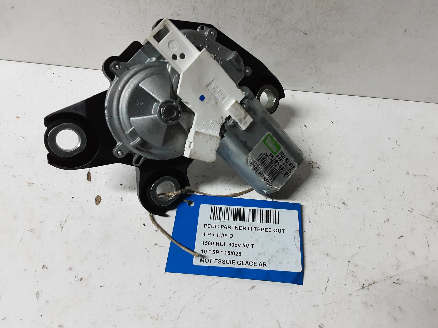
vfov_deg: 51.4
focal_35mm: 27
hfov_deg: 65.3
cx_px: 219
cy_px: 164
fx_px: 342
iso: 125
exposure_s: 1/50
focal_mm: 2.91
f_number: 1.9
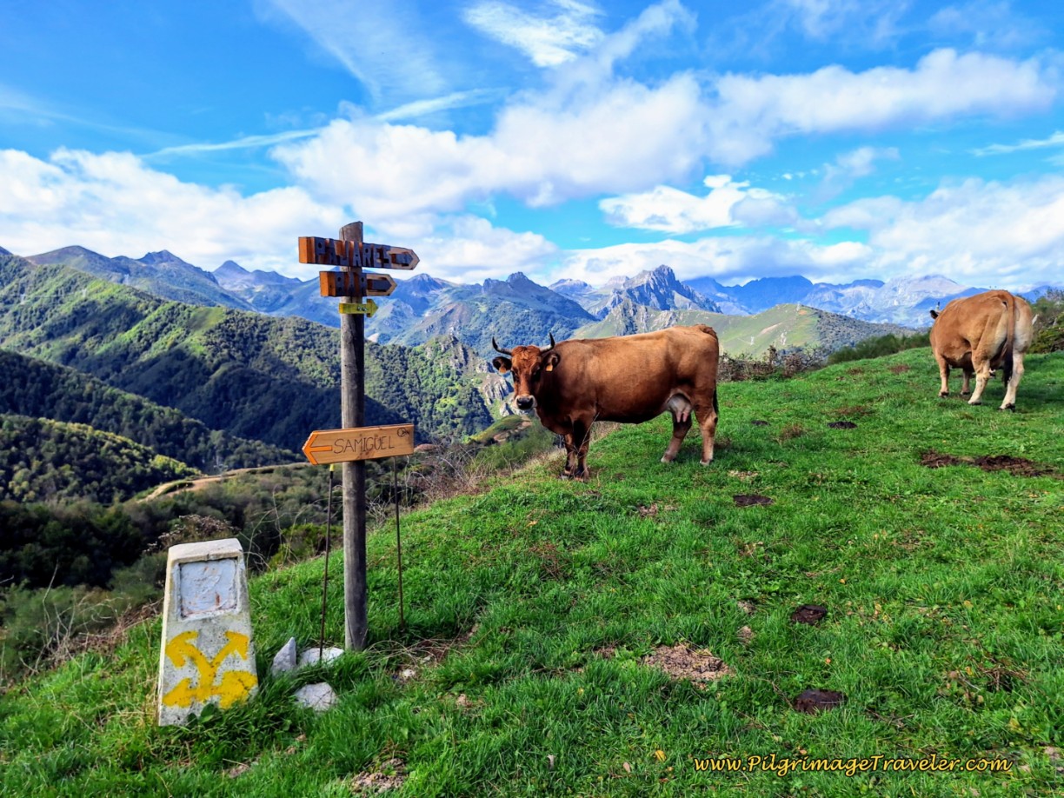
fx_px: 707
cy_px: 399
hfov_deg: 73.9
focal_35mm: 23
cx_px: 532
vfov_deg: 58.9
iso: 40
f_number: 1.8
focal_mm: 5.54
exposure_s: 1/2577
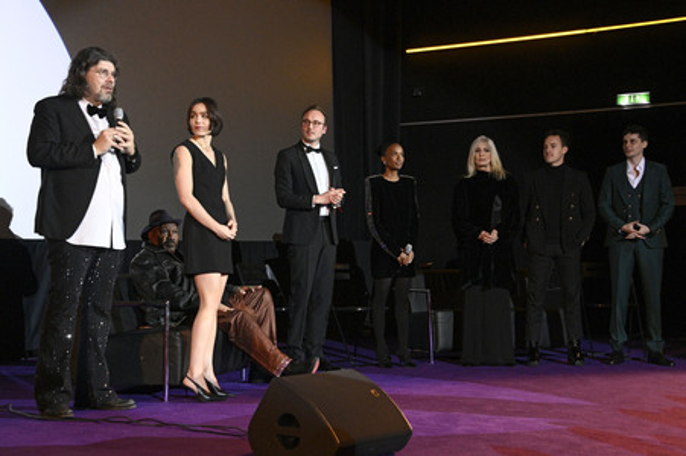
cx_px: 343
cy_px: 228
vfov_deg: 21.9
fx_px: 1181
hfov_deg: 32.4
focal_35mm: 62
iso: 10000
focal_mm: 62
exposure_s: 1/160
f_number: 5.6
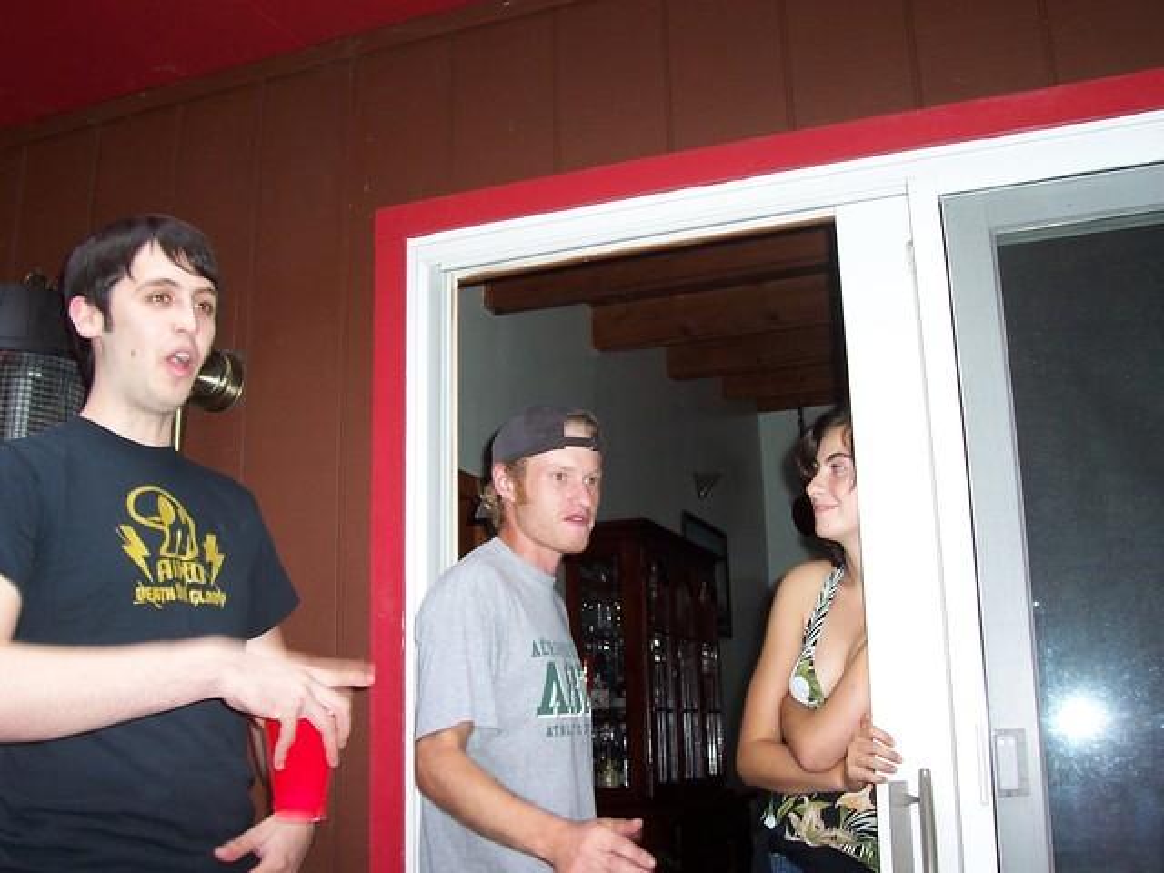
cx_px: 582
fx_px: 1244
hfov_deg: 50.1
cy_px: 436
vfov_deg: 38.7
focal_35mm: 37
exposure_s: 1/60
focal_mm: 5.6
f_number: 2.8
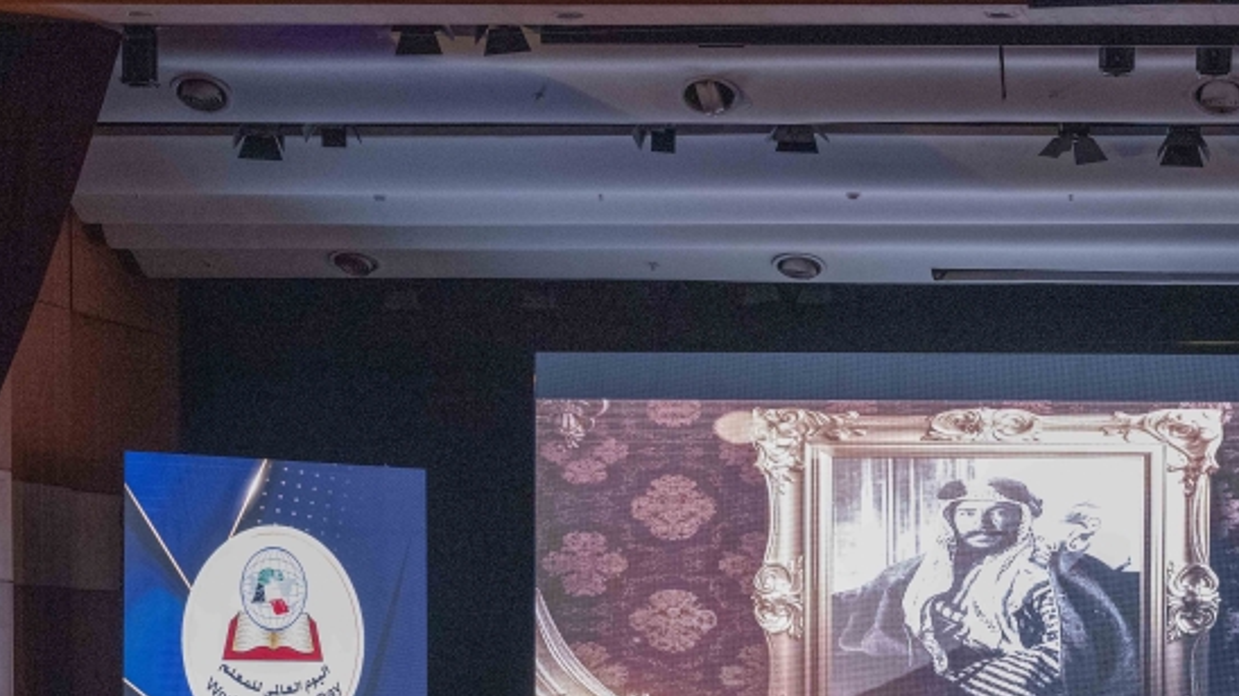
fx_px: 3843
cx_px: 1228
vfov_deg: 10.2
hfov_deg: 17.9
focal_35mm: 117
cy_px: 782
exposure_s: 1/200
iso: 3200
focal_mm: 51
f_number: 4.5
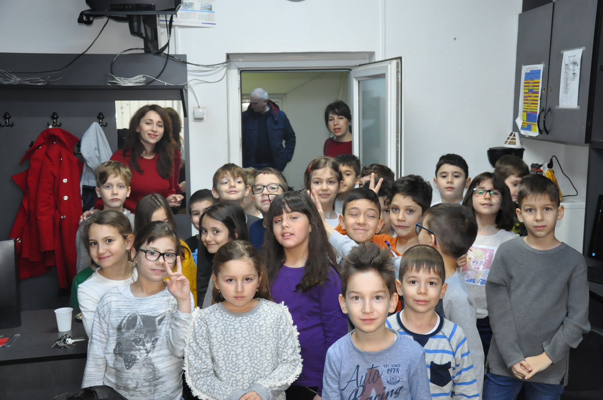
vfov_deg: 31.8
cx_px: 302
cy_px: 200
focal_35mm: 42
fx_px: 703
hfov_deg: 46.4
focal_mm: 28
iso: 1600
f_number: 5
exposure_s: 1/60
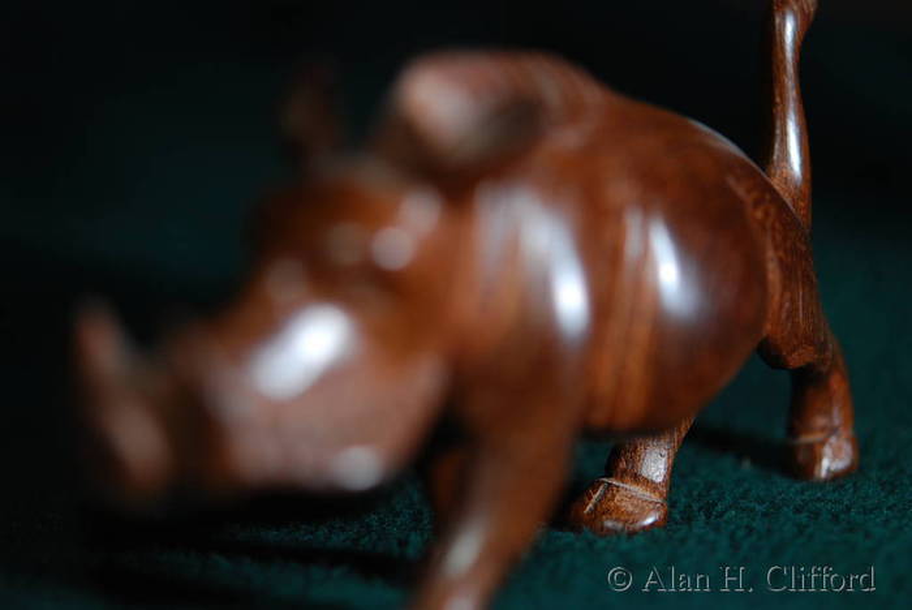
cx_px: 456
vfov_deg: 15.2
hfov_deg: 22.6
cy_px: 305
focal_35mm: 90
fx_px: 2282
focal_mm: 60
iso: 100
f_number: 3.2
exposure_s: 1/60
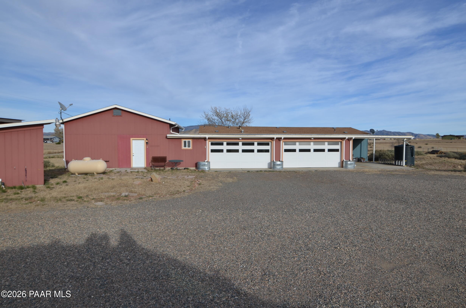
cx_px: 233
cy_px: 154
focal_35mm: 20
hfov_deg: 85.5
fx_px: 252
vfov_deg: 63.0
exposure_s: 1/250
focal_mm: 13
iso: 100
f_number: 8
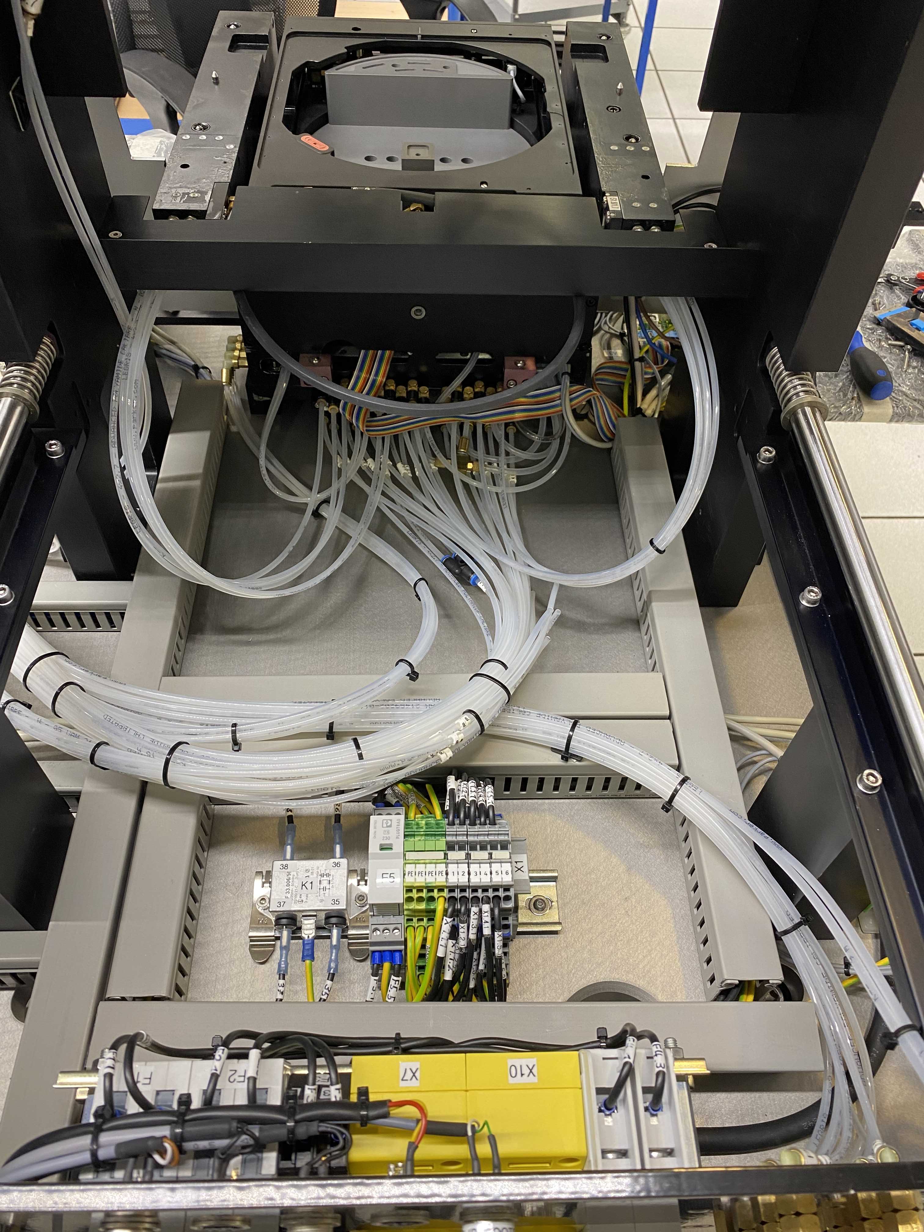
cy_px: 616
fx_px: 925
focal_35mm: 26
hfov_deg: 53.1
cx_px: 462
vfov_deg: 67.3
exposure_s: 1/50
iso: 80
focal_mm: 4.25
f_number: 1.8
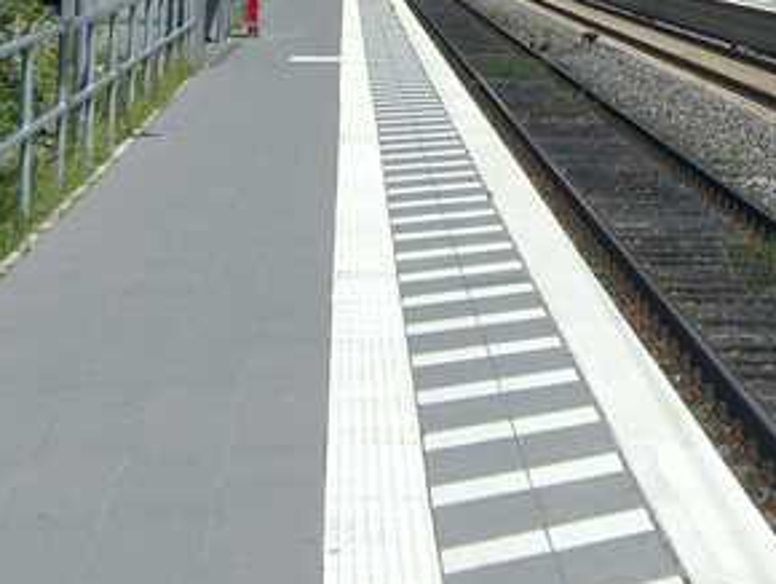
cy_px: -70
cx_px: 658
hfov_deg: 14.6
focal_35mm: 134
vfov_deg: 10.9
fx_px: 3006
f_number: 8
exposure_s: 1/200
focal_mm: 7.9
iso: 80
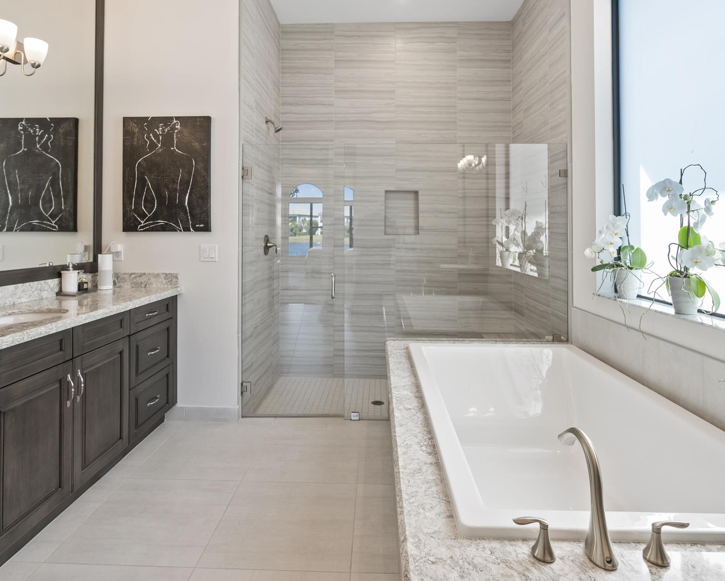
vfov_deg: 69.2
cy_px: 300
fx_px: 421
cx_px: 367
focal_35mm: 20
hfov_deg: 81.5
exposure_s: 1/20
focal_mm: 11
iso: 160
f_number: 2.8
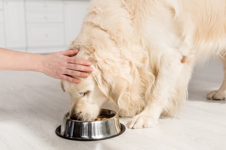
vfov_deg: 27.0
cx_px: 113
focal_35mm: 50
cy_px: 75
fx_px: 314
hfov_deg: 39.6
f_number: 4
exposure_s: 1/160
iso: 80
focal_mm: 50
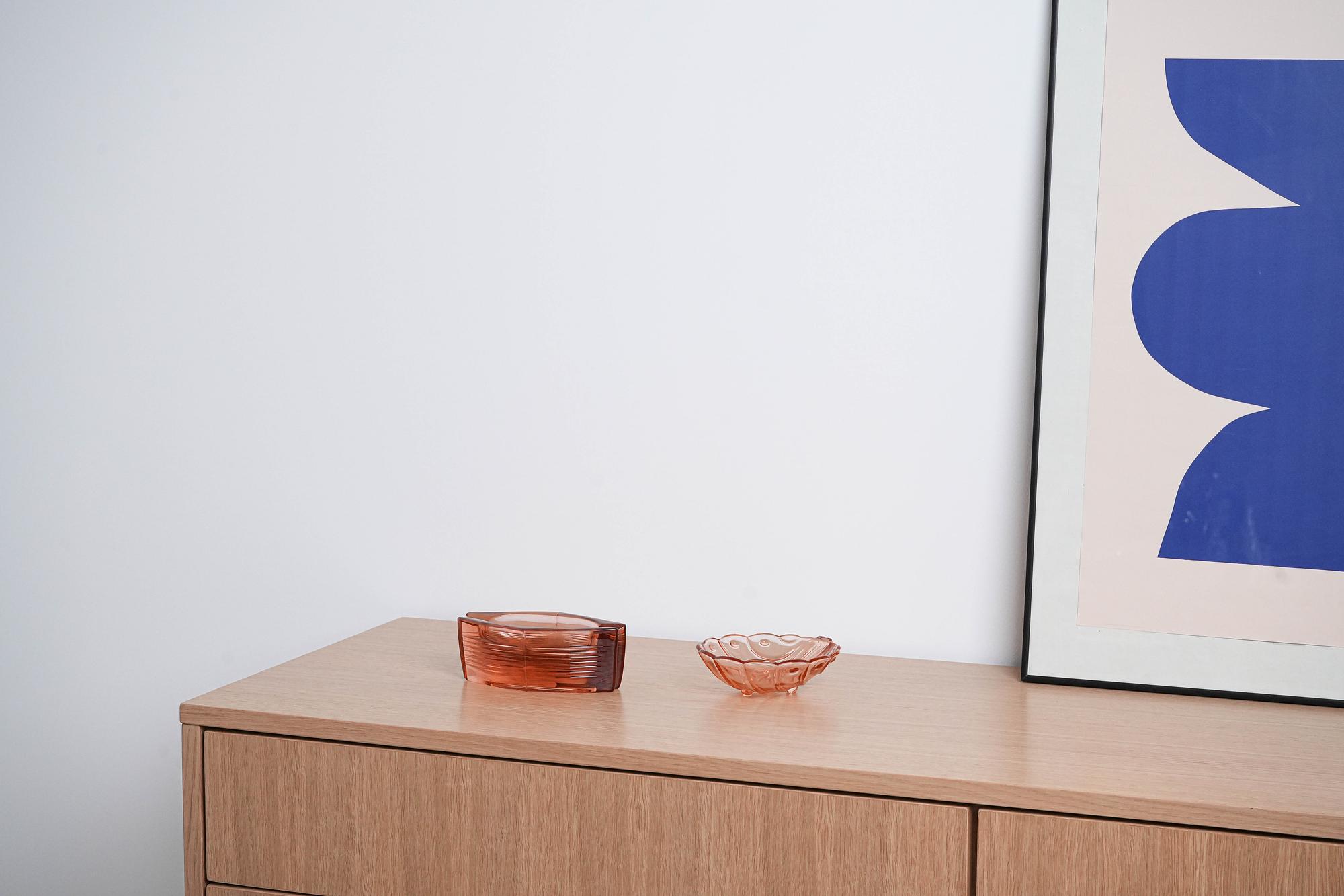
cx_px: 672
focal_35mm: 70
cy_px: 448
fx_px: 2613
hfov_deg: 28.8
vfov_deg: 19.5
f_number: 9
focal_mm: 70
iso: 2500
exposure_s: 1/80
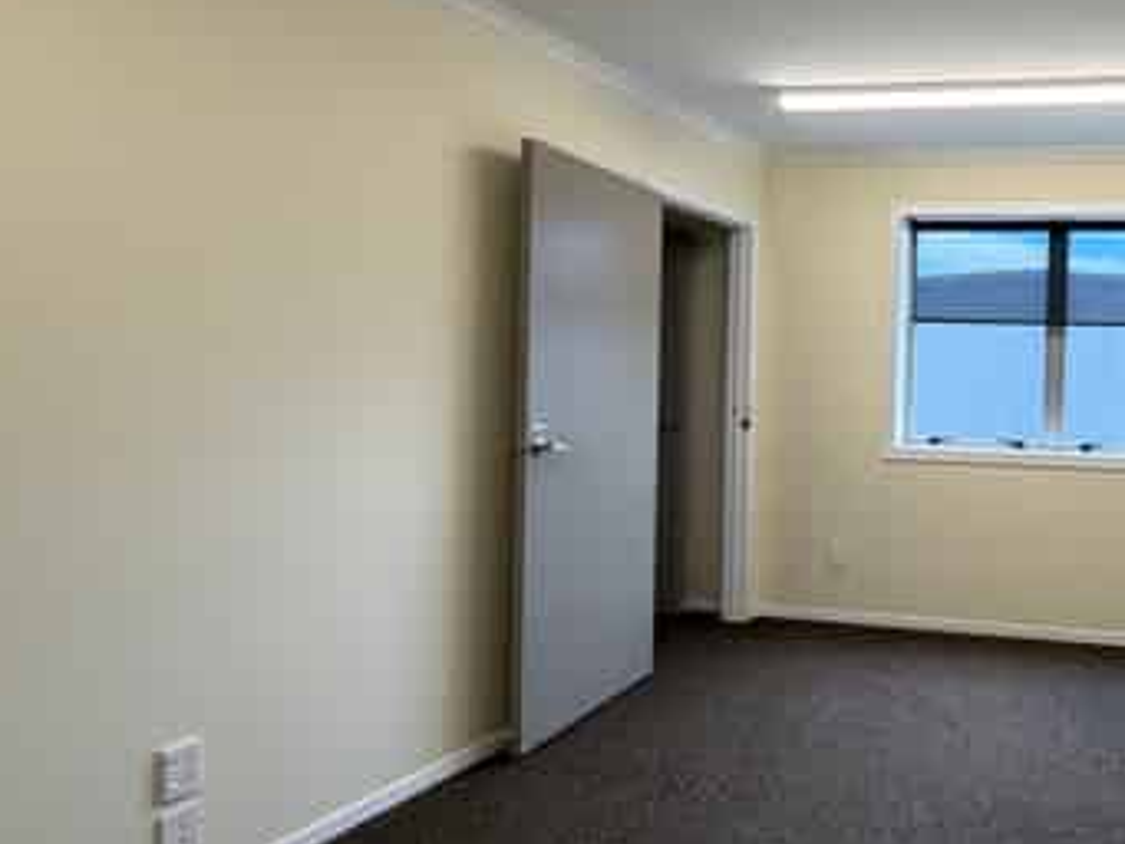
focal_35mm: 27
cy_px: 401
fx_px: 878
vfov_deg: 51.4
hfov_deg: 54.9
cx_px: 1052
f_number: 2.2
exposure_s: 1/100
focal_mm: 2.22
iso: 64
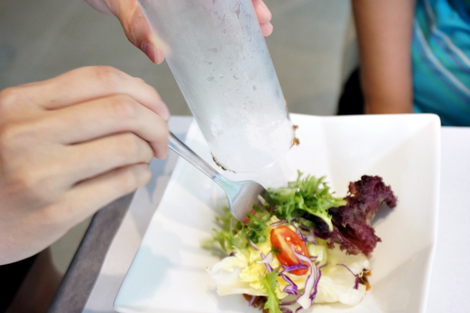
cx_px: 235
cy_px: 156
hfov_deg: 43.6
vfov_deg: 29.8
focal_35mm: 45
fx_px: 587
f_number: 5
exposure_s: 1/60
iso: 1250
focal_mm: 30
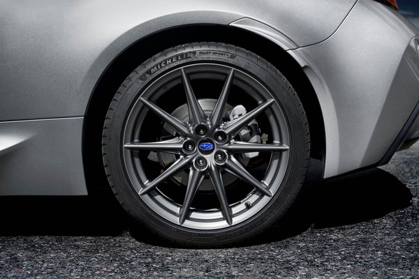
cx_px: 210
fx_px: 698
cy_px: 140
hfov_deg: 33.4
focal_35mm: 60
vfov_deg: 22.6
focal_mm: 60
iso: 100
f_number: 5.6
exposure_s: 1/800
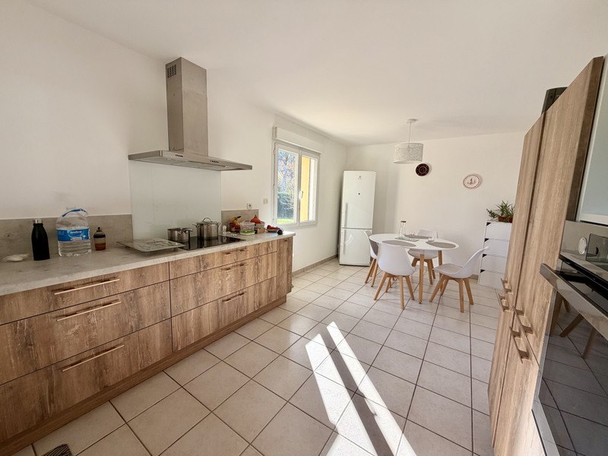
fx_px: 246
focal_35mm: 14
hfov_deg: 102.1
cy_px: 228
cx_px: 304
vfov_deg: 85.7
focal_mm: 2.22
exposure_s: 1/145
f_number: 2.2
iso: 64
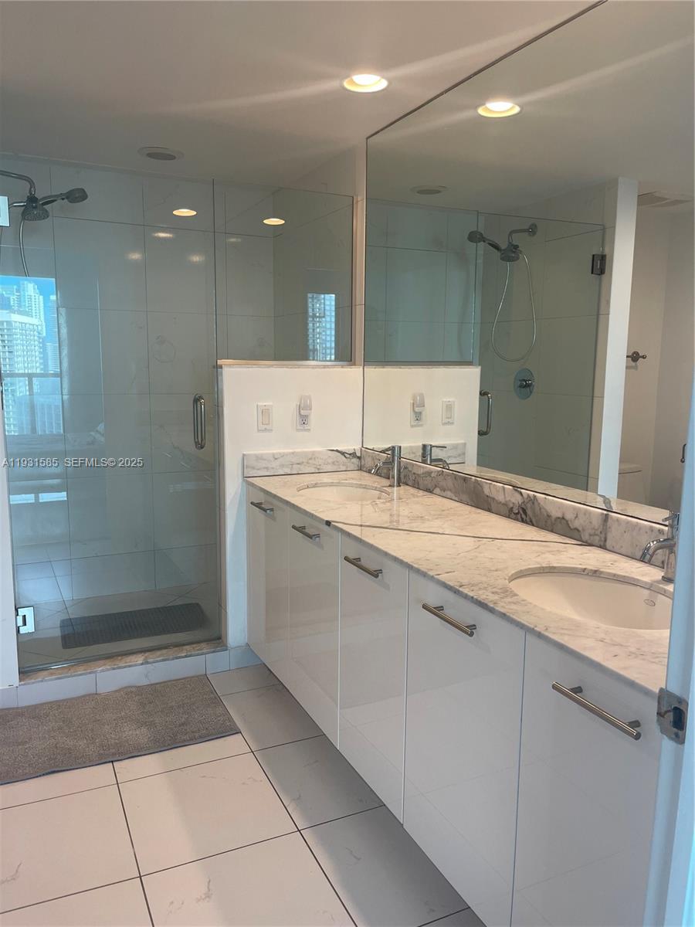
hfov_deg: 53.1
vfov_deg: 67.3
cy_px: 464
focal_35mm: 26
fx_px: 696
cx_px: 348
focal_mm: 5.1
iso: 80
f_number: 1.6
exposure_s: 1/120
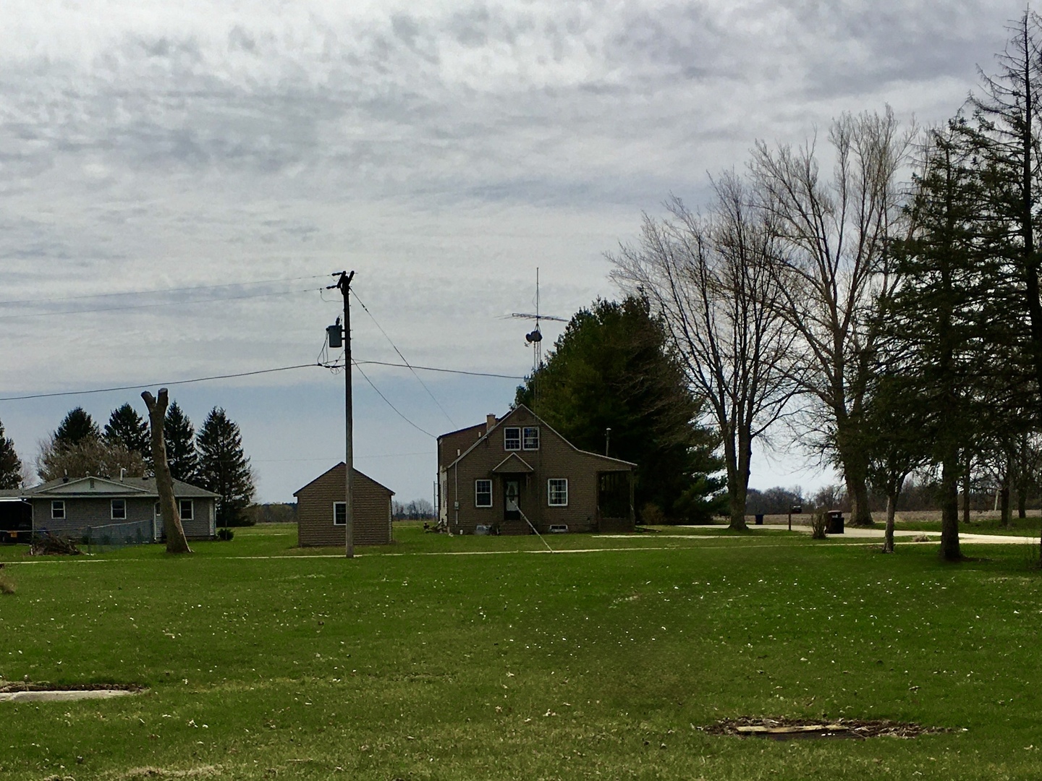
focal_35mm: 29
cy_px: 390
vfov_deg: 48.2
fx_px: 873
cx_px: 521
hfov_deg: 61.7
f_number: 2.2
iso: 25
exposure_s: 1/5495
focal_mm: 4.15
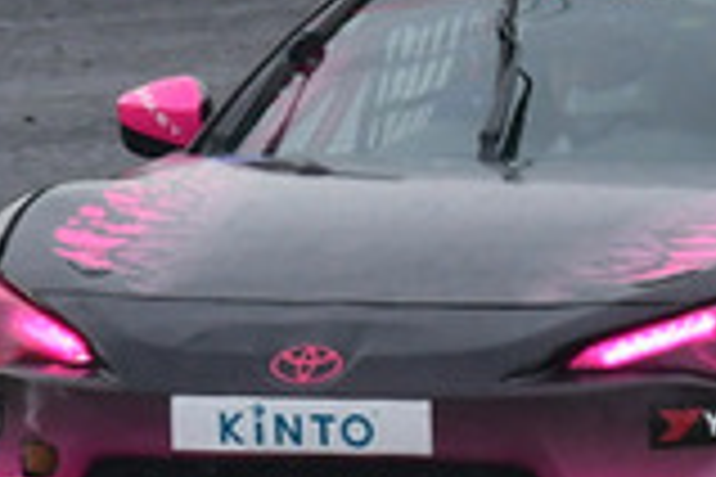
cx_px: 752
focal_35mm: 3023
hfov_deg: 0.7
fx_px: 60119
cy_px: -158
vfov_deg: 0.5
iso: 1000
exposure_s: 1/640
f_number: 11
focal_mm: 400
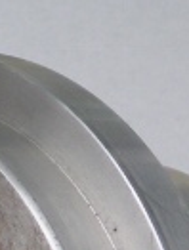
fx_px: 3673
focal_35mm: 507
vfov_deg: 3.9
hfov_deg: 2.9
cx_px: -19
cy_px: 477
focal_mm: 17.1
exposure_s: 1/111
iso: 64
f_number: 3.6
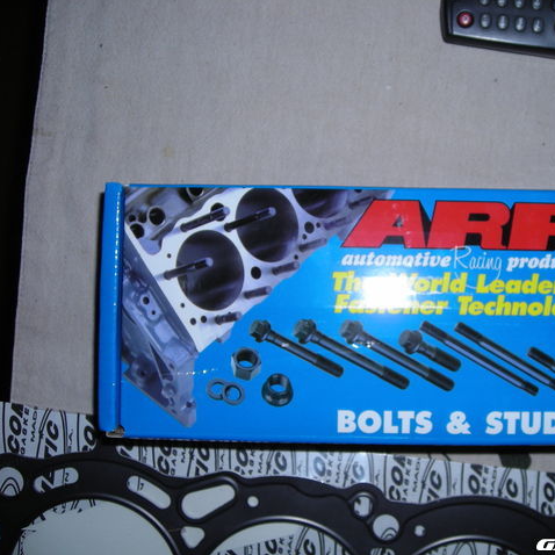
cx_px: 363
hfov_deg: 37.2
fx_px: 816
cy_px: 278
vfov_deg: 37.6
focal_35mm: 45
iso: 50
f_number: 3.2
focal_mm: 6.3
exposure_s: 1/60
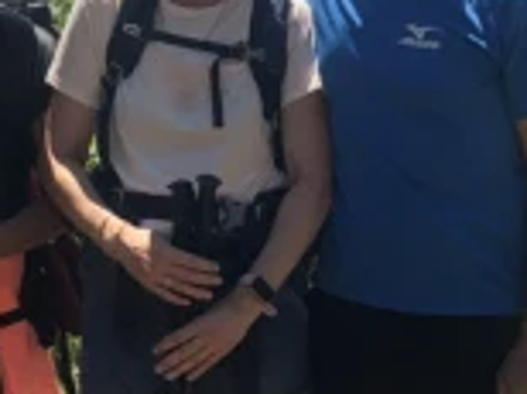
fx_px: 2128
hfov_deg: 14.0
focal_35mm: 140
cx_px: 48
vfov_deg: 10.4
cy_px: -34
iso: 20
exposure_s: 1/1845
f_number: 1.8
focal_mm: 3.99
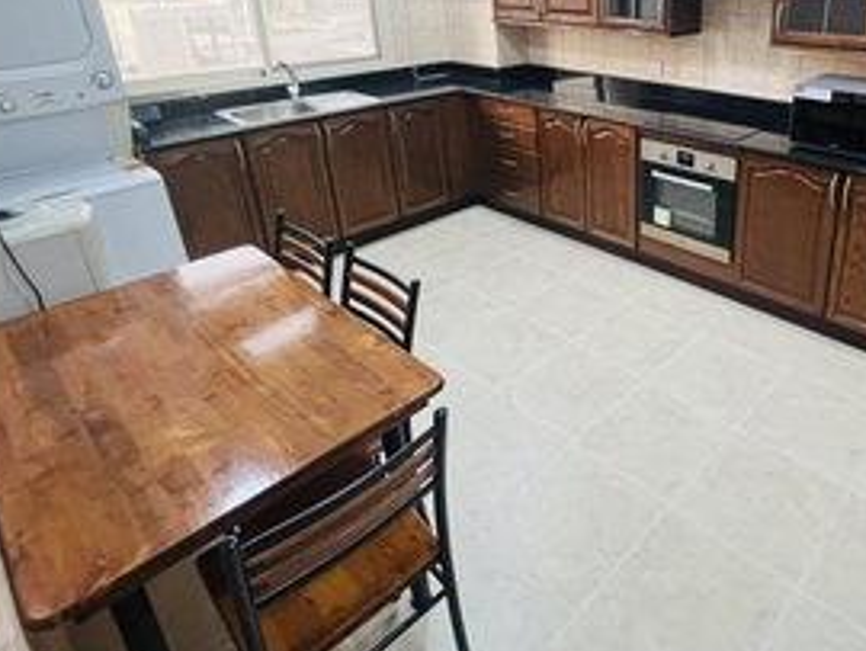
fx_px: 551
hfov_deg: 71.9
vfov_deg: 58.5
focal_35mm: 22
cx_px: 633
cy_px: 175
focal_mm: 1.57
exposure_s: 1/50
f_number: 1.8
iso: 250
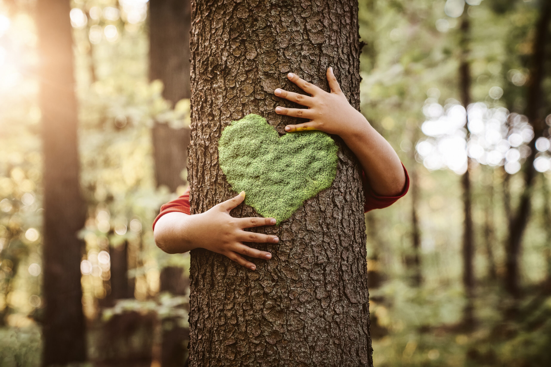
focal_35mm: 70
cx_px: 276
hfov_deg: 28.8
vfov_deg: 19.5
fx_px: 1071
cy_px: 184
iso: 400
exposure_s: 1/50
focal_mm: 70
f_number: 2.8
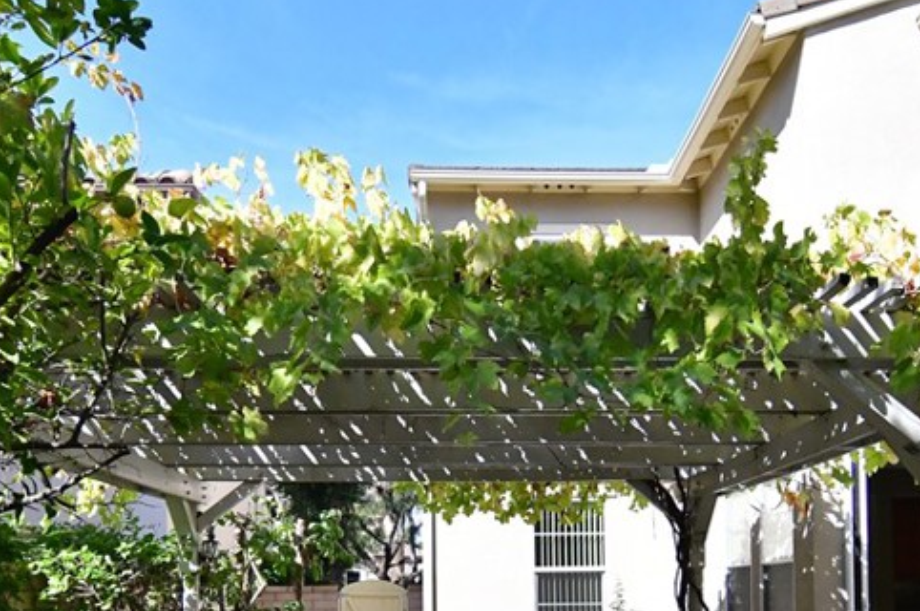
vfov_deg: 35.5
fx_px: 868
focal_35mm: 34
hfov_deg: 55.8
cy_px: 595
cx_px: 500
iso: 2000
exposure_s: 1/8000
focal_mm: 11
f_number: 4.5
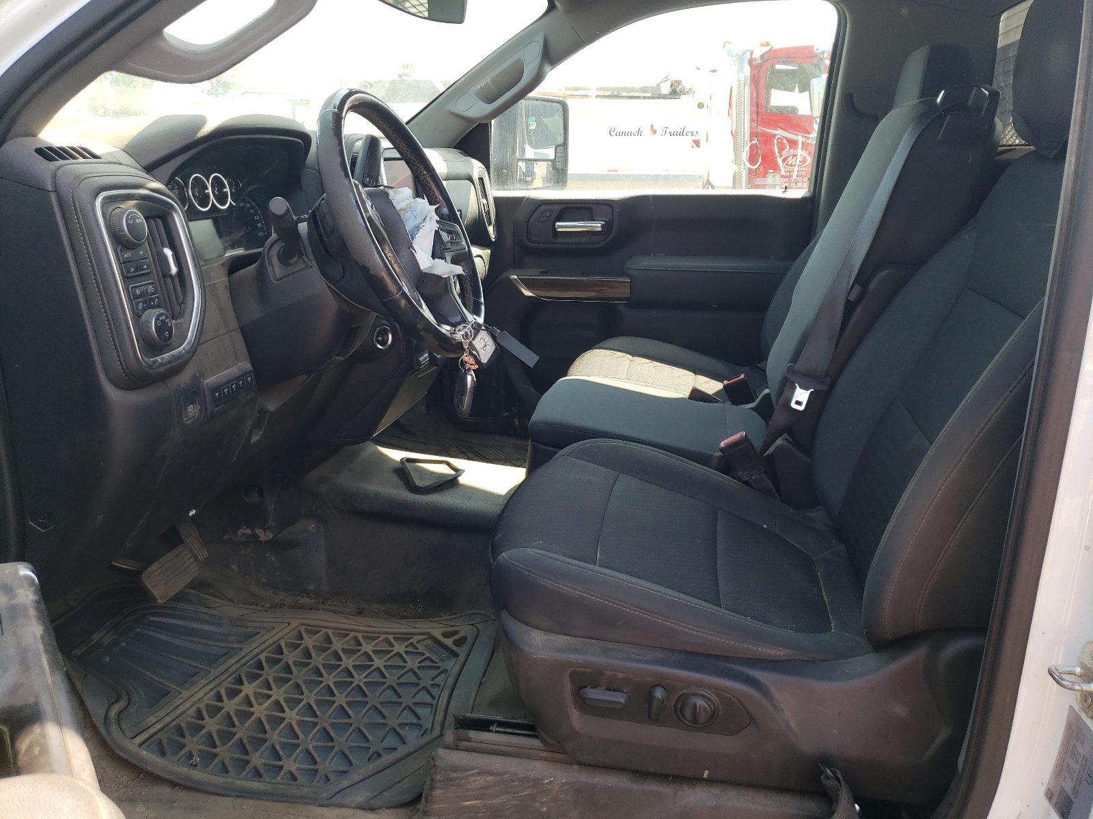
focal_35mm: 26
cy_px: 410
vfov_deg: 53.1
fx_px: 821
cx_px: 546
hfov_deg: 67.3
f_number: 1.5
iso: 50
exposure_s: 1/286
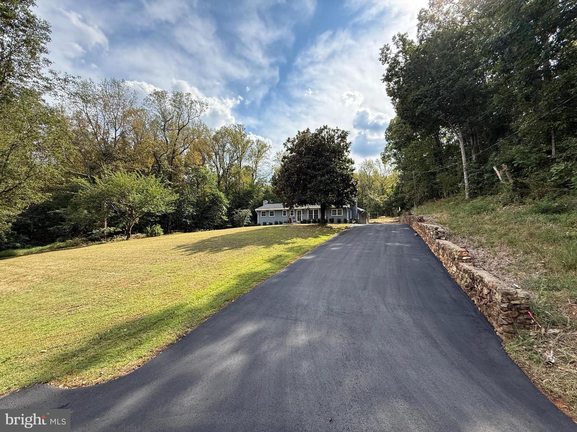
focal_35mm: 14
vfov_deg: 85.7
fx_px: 233
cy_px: 216
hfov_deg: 102.1
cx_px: 288
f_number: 2.2
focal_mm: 2.22
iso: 64
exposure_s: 1/985
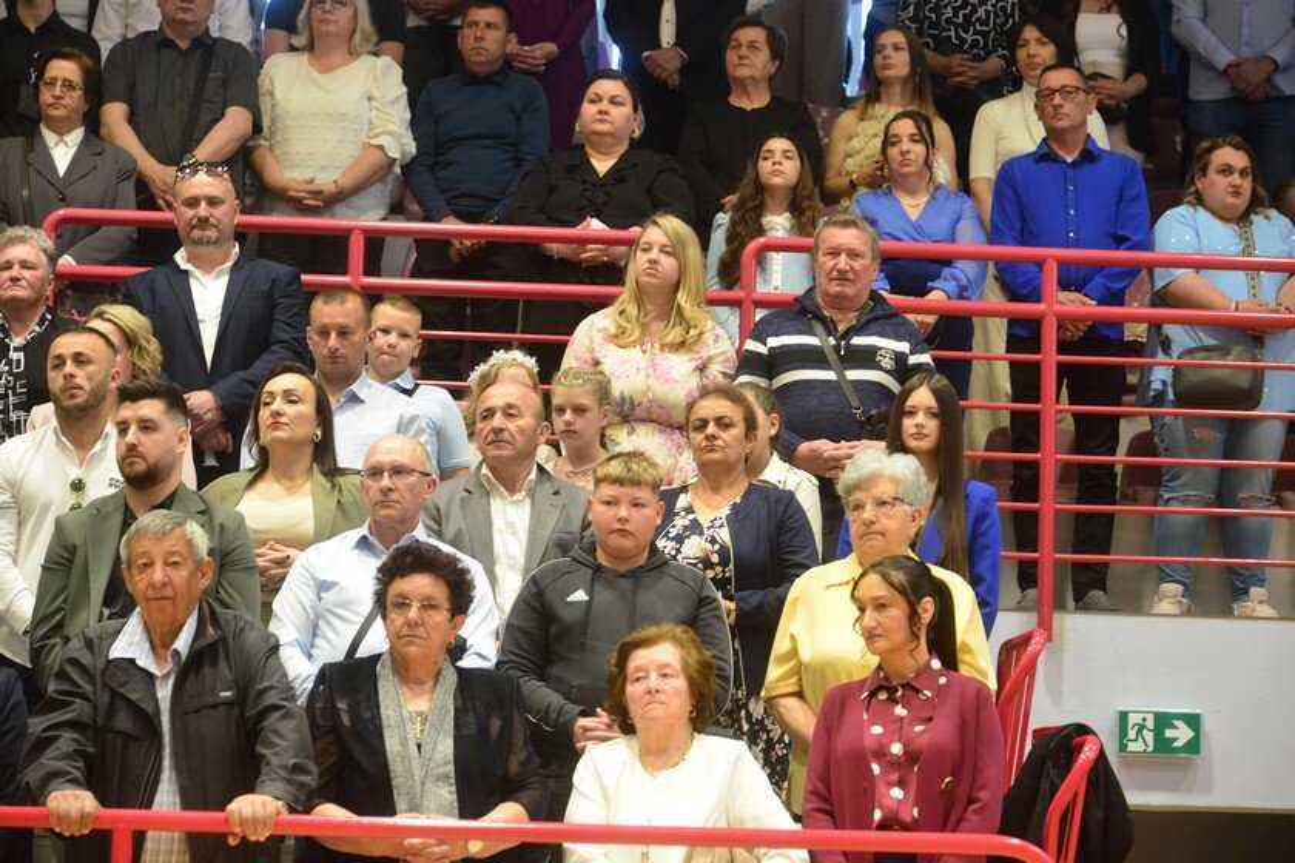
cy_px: 432
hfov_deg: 16.4
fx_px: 4496
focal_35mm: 125
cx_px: 648
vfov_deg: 11.0
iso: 3600
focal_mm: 125
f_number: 5.6
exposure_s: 1/125
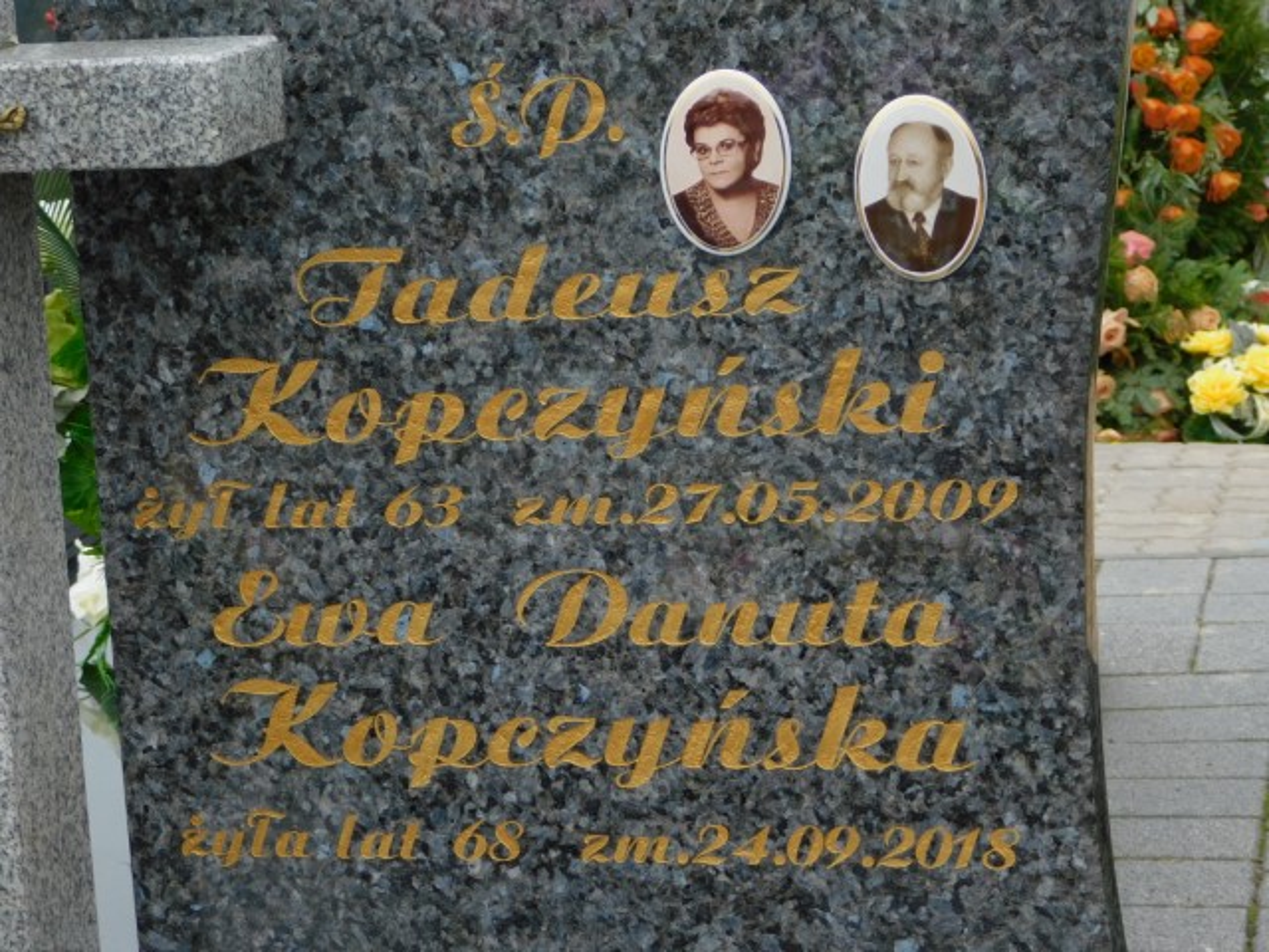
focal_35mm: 99
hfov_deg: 19.8
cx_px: 634
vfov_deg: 14.9
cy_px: 476
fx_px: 3629
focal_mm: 17.6
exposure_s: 1/60
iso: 125
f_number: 4.6
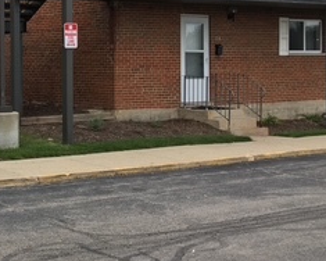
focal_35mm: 77
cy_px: 68
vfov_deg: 19.8
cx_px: -18
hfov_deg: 23.5
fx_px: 743
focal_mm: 4.15
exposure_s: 1/223
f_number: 2.2
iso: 25
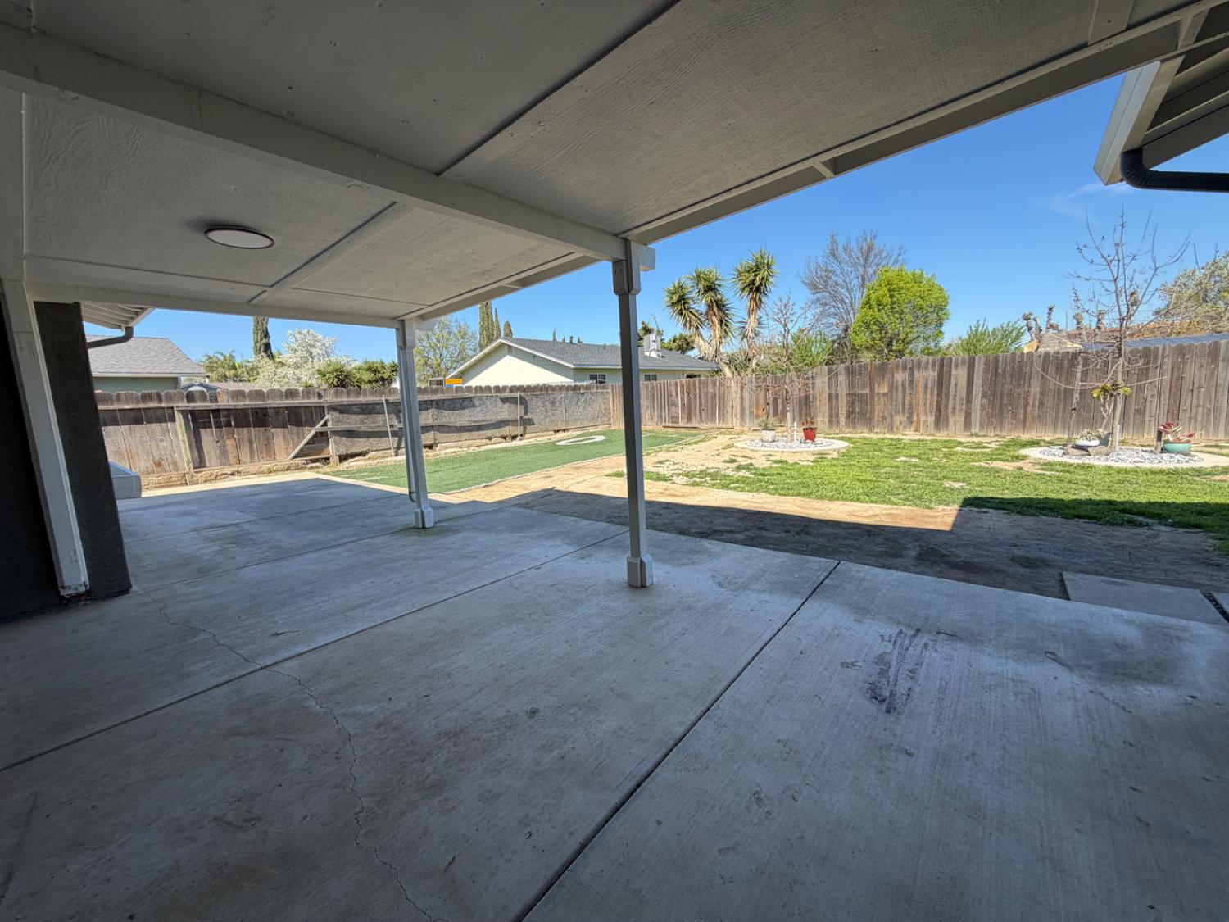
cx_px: 614
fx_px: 497
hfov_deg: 102.1
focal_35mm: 14
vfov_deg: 85.7
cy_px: 461
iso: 64
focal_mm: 2.22
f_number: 2.2
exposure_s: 1/416
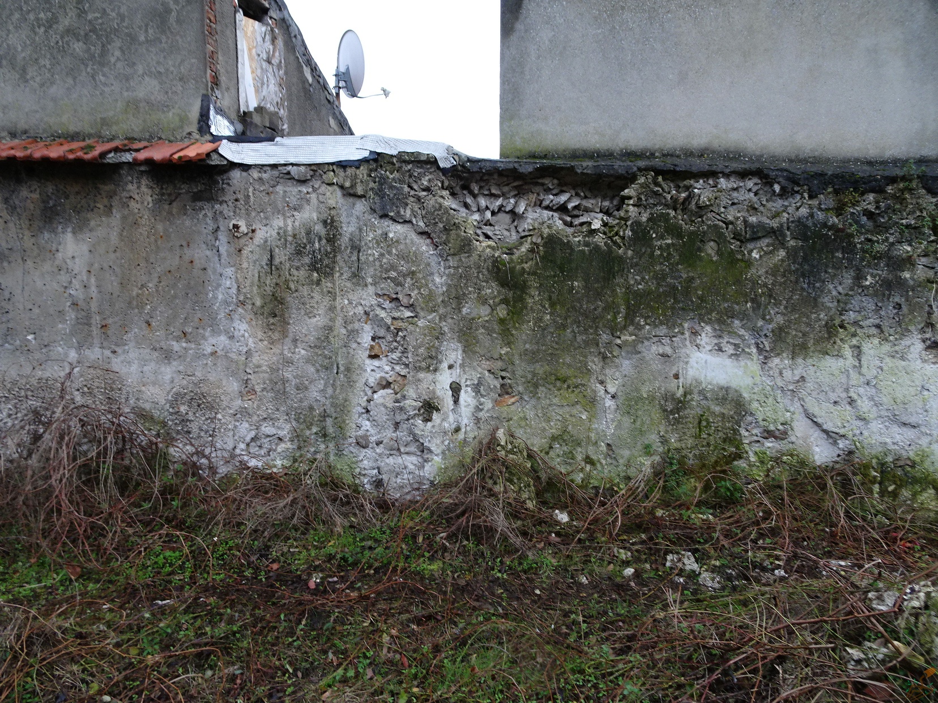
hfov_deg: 71.6
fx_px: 650
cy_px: 352
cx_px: 469
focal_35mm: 24
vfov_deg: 56.8
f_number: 3.5
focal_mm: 4.1
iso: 160
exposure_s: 1/30
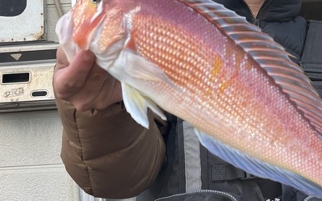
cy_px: 85
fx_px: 535
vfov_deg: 21.3
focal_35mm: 61
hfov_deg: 33.1
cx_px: 224
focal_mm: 5.96
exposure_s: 1/473
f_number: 1.6
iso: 50
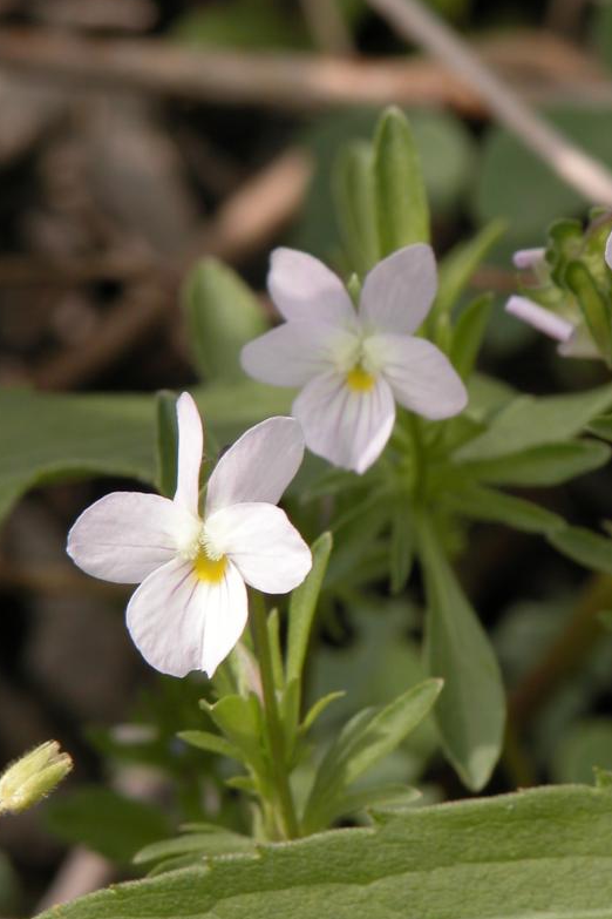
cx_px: 480
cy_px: 495
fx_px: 12137
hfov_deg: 2.9
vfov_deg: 4.3
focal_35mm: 476
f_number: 7.4
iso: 100
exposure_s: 1/142
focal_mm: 71.2
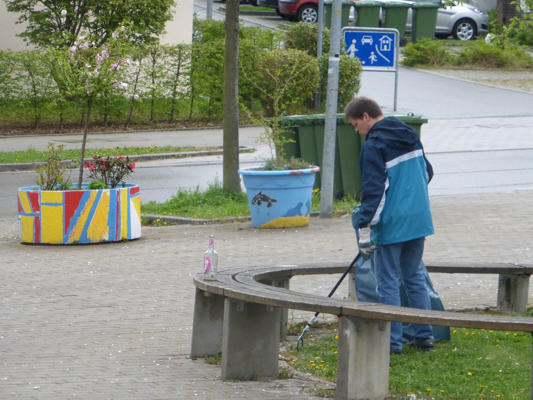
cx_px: 266
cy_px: 200
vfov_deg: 6.8
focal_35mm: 220
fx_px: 3387
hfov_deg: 9.0
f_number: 5.5
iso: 125
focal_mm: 35.6
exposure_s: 1/80
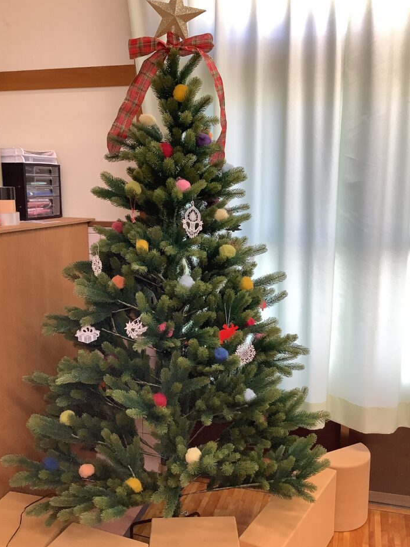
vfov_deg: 54.0
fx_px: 537
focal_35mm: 34
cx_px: 204
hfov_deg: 41.8
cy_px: 279
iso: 80
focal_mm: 3.3
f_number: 2.4
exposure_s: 1/60
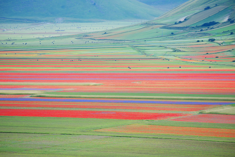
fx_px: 1632
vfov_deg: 5.5
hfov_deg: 8.2
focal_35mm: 250
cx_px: 118
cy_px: 78
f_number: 6.3
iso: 640
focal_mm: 250
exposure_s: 1/640
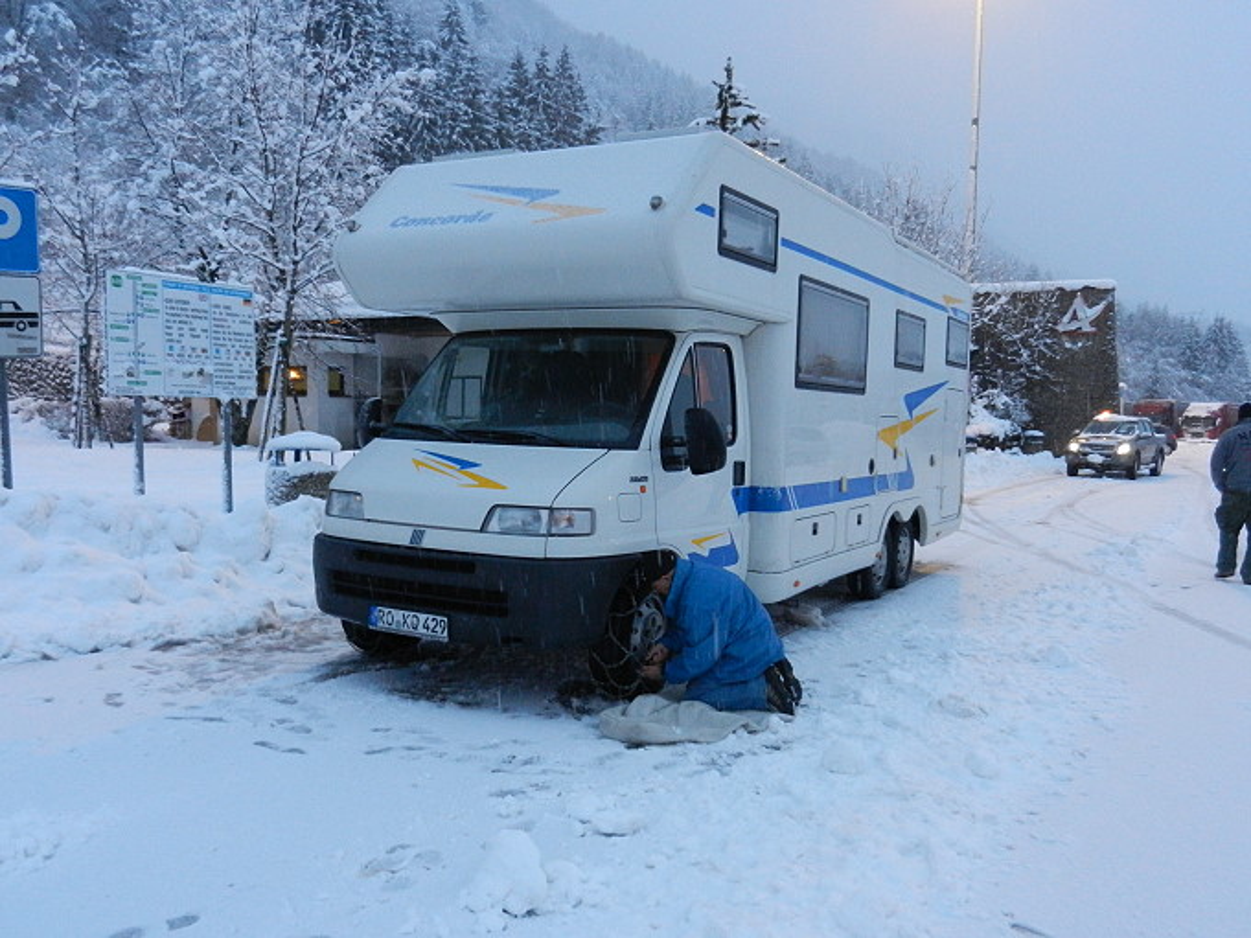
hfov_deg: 61.7
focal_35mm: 29
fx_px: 1048
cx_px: 626
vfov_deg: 48.2
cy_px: 469
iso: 640
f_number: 3.6
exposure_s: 1/60
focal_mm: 5.1
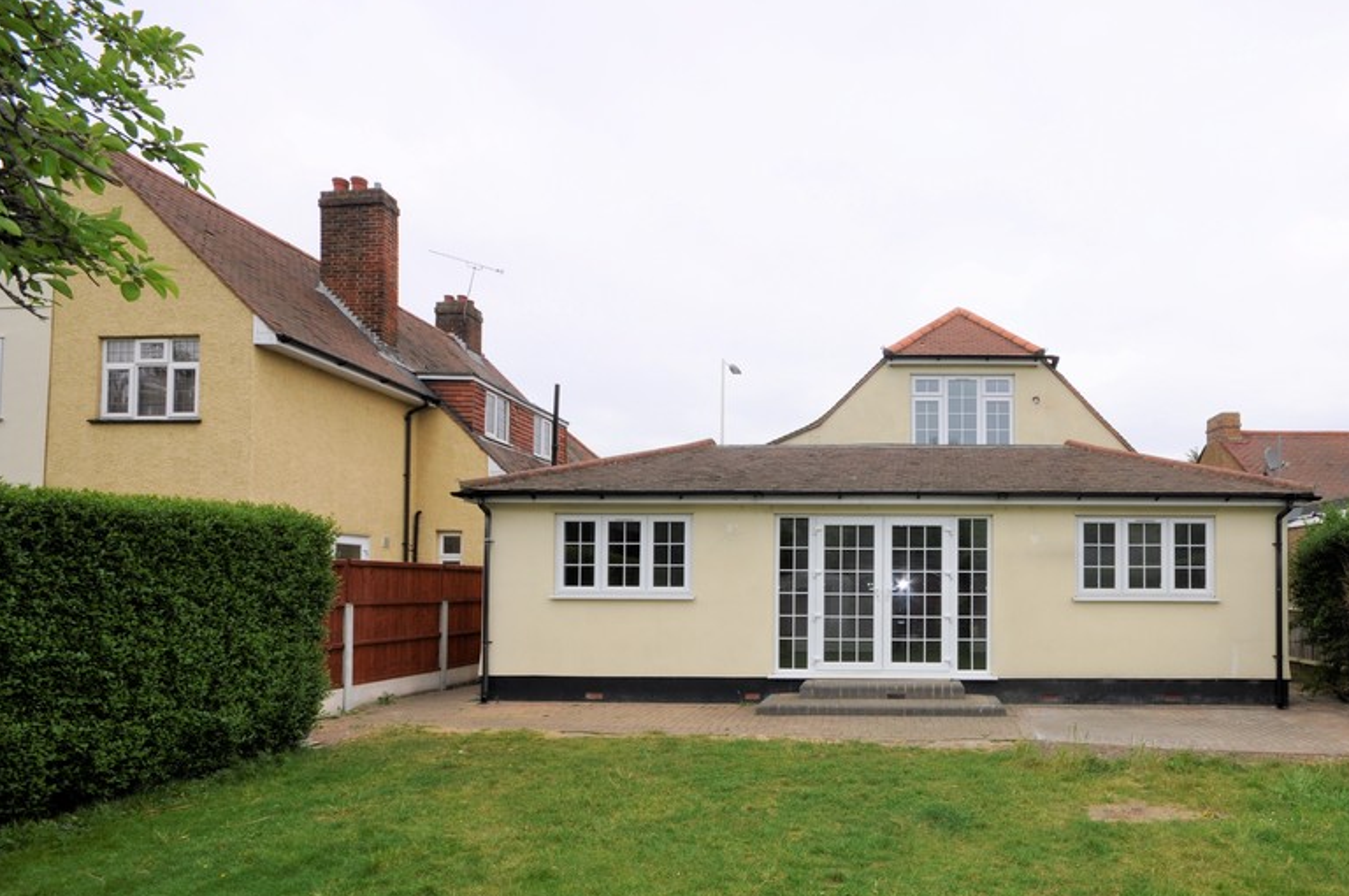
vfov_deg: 61.1
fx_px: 748
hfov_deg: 81.4
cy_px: 548
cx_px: 892
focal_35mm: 20
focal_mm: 10
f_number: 9
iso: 200
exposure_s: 1/200
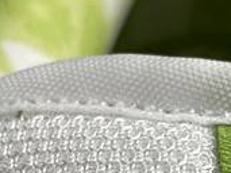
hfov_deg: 12.8
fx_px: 1014
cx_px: 253
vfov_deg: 9.2
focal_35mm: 152
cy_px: 324
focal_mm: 4.25
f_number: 1.8
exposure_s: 1/100
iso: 40
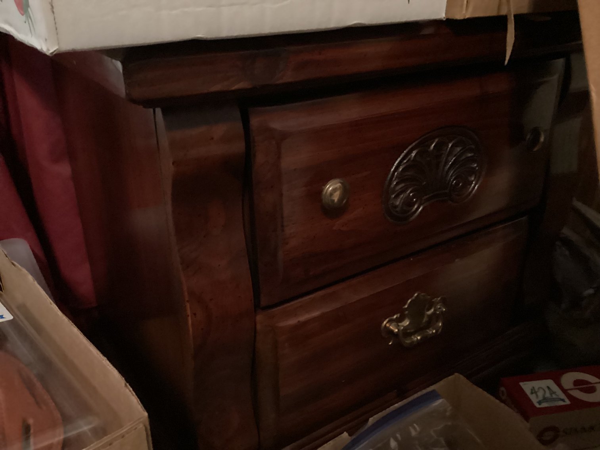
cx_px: 300
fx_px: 537
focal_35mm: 31
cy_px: 225
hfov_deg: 58.3
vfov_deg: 45.4
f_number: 2.4
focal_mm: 3.3
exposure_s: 1/15
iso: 800
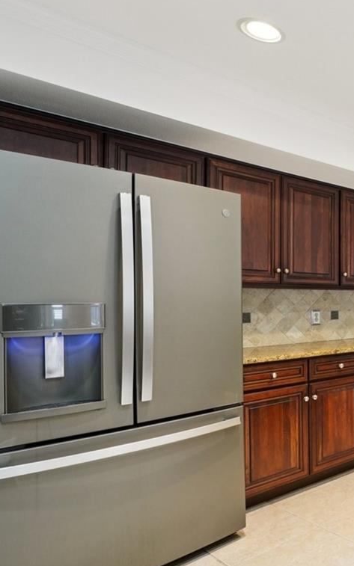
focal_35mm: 28
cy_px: 299
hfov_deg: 28.5
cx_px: 533
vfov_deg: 66.4
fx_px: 432
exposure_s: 1/40
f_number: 8
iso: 800
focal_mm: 13
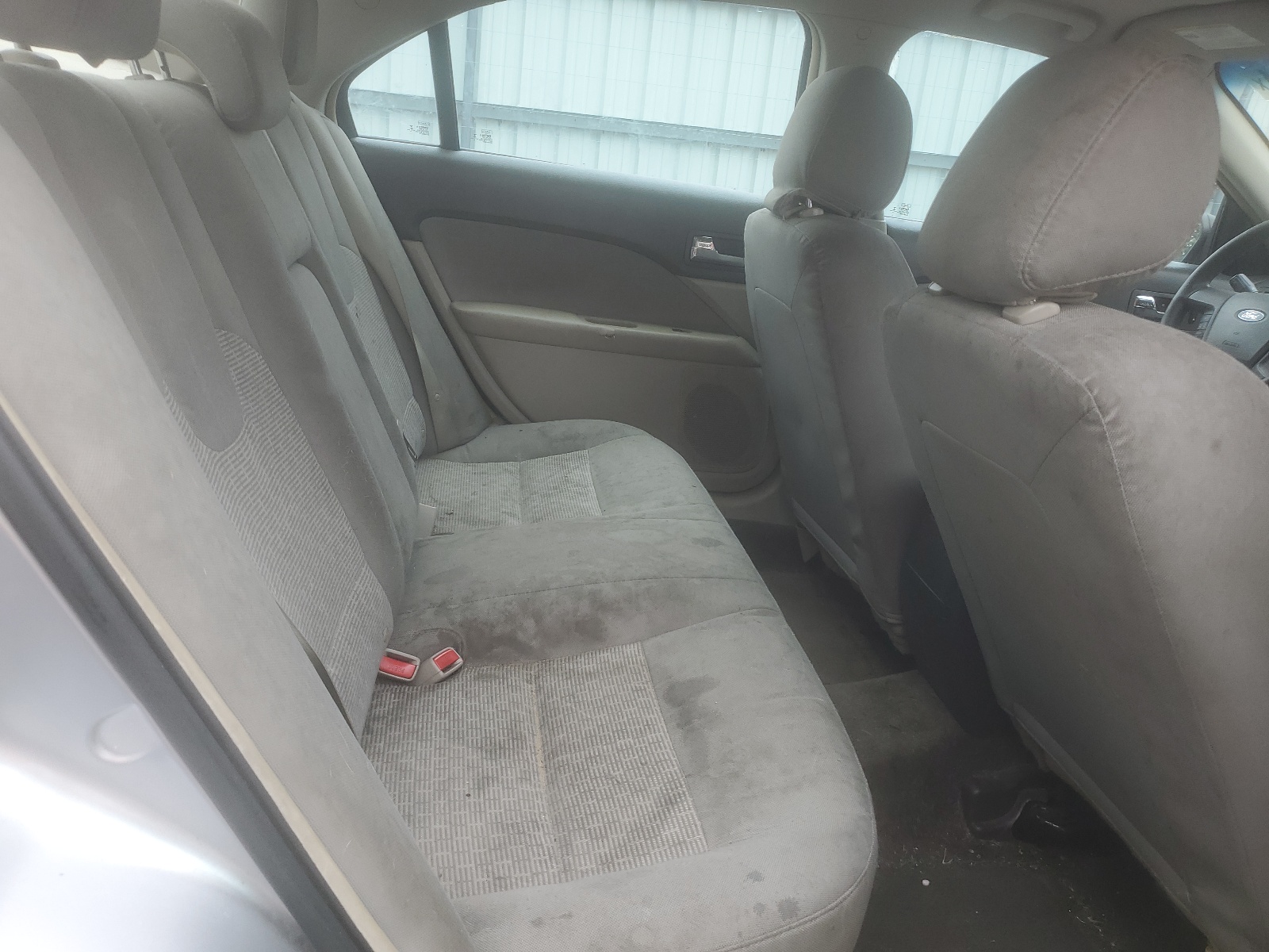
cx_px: 634
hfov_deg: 67.3
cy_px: 476
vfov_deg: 53.1
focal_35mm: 26
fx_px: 953
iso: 50
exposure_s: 1/286
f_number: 1.5
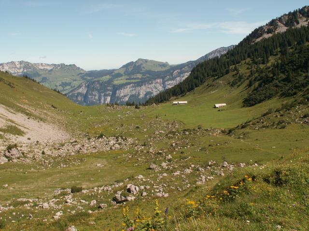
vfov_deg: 40.7
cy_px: 116
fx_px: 312
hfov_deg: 52.6
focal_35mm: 35
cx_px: 154
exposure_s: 1/200
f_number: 6.3
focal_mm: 5.86
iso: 50
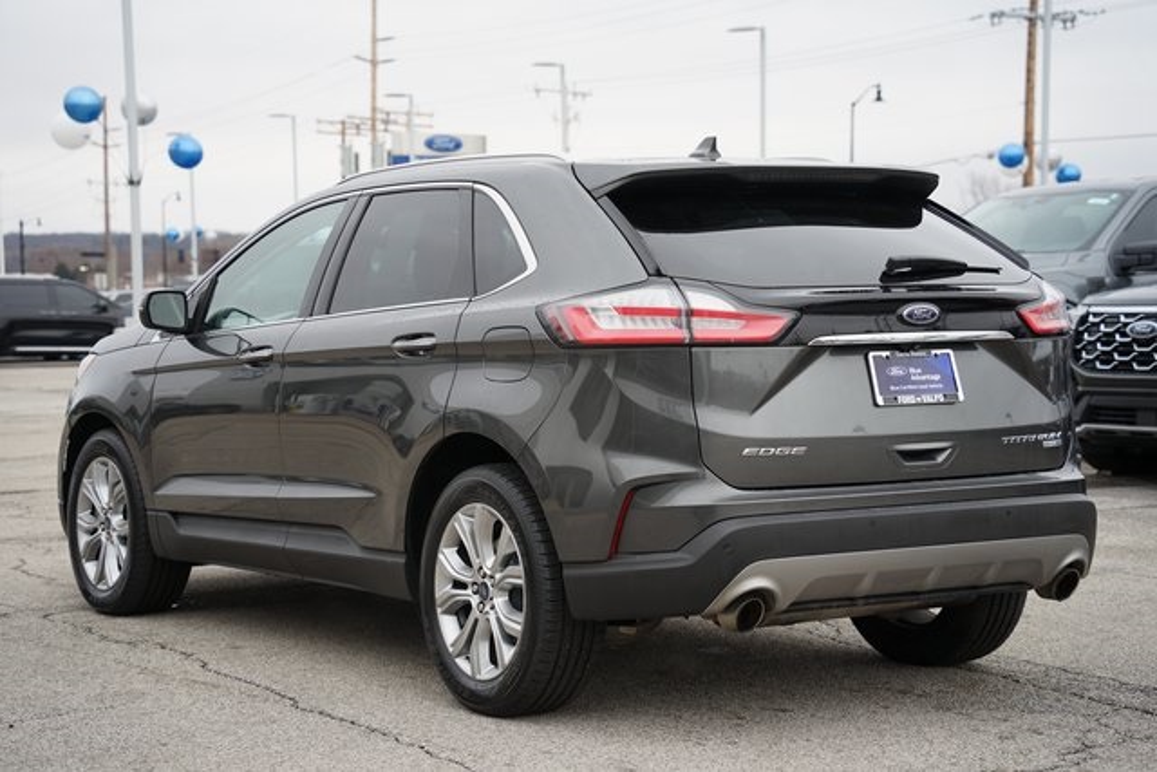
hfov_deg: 28.8
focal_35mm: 70
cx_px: 578
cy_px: 386
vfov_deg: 19.5
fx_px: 2250
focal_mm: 70
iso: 100
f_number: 4.5
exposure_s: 1/80
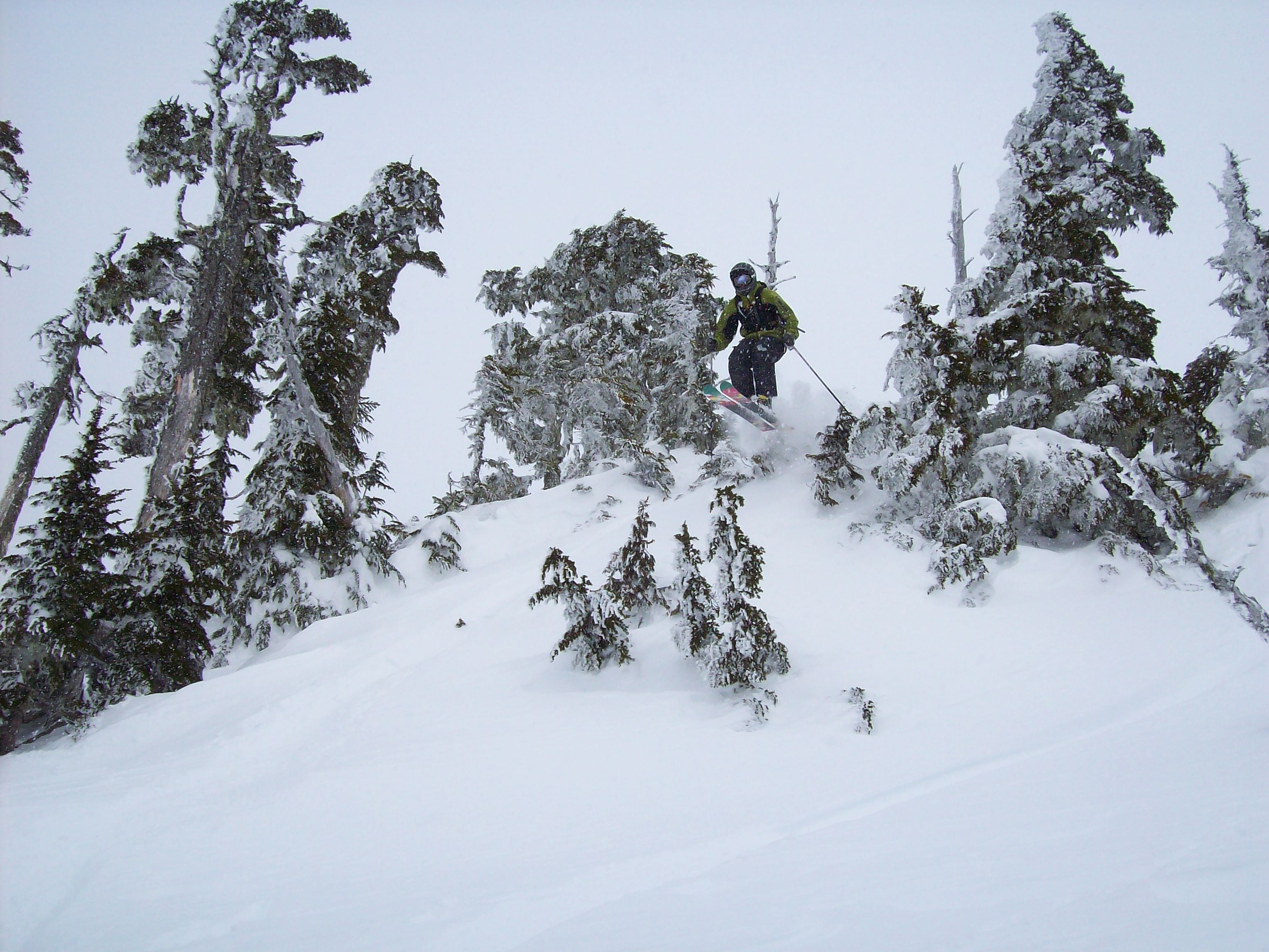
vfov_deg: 39.7
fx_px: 1320
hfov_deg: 51.4
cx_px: 634
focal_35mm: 36
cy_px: 476
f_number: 4.8
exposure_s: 1/627
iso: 80
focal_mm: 6
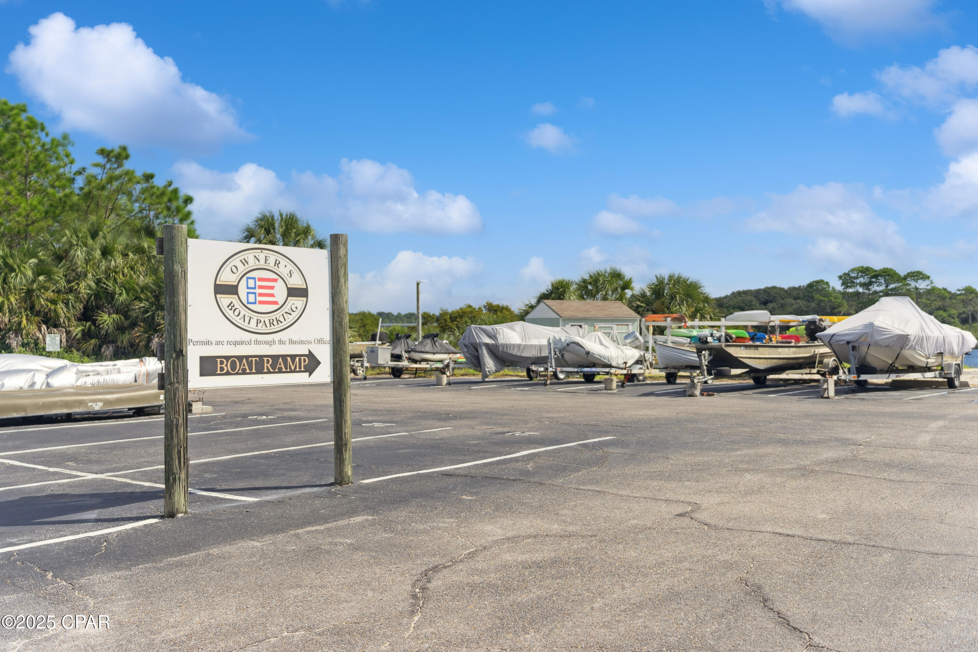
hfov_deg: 54.4
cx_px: 489
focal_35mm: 35
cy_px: 326
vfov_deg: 37.9
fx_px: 951
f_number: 2.8
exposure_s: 1/4000
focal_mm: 35
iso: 100
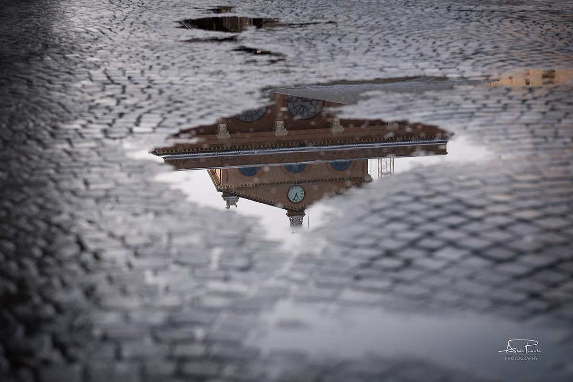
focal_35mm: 70
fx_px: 1115
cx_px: 286
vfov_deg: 19.5
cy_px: 191
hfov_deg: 28.8
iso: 200
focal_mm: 70
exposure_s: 1/1000
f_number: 5.6
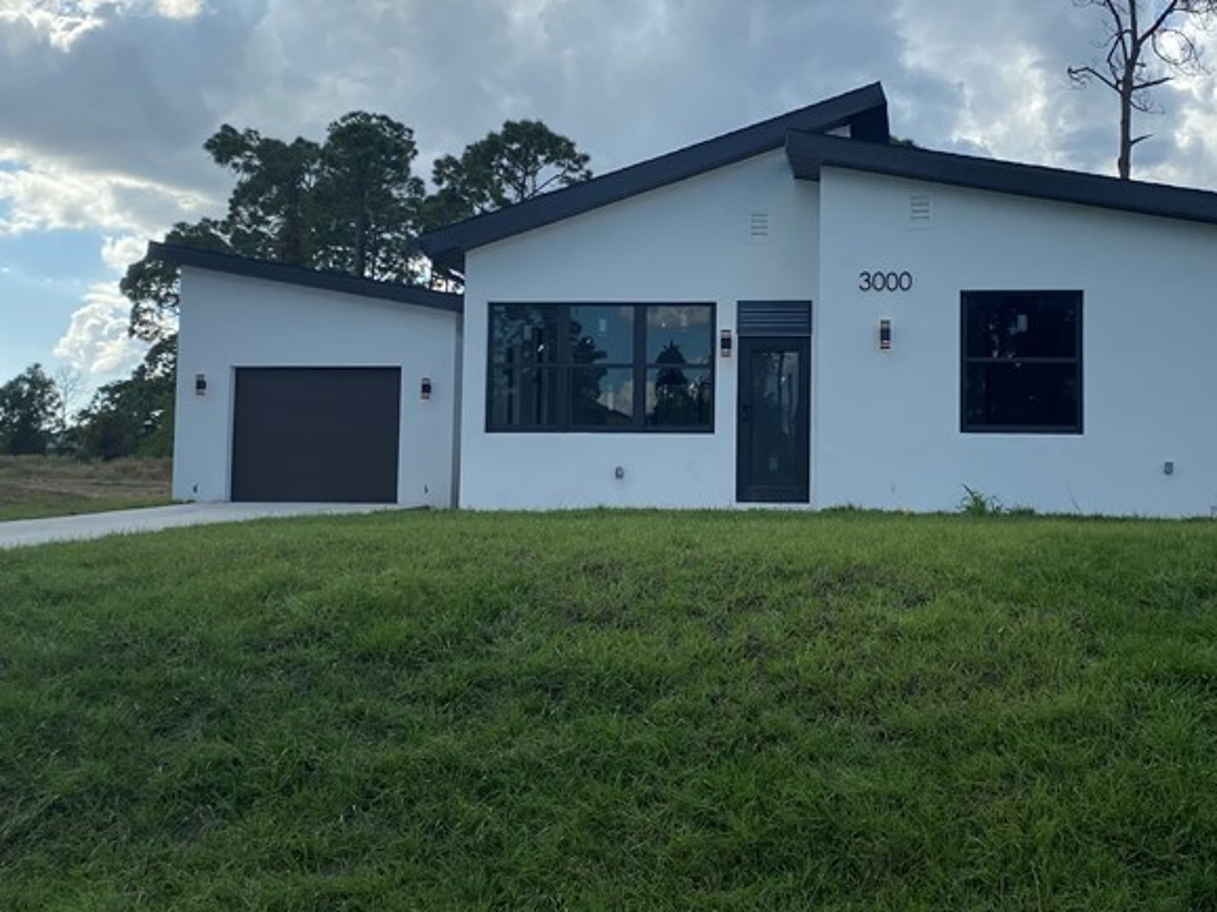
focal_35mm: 46
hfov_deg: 41.0
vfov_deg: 31.4
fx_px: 1617
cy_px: 357
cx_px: 757
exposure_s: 1/3125
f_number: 1.8
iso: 32
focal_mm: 4.25
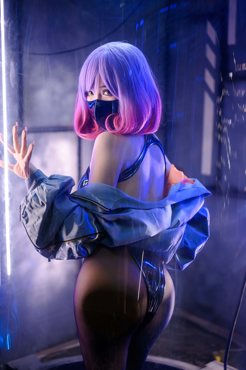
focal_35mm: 51
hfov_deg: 26.5
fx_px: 523
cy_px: 187
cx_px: 122
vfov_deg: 38.9
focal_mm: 50
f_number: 1.8
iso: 200
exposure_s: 1/100
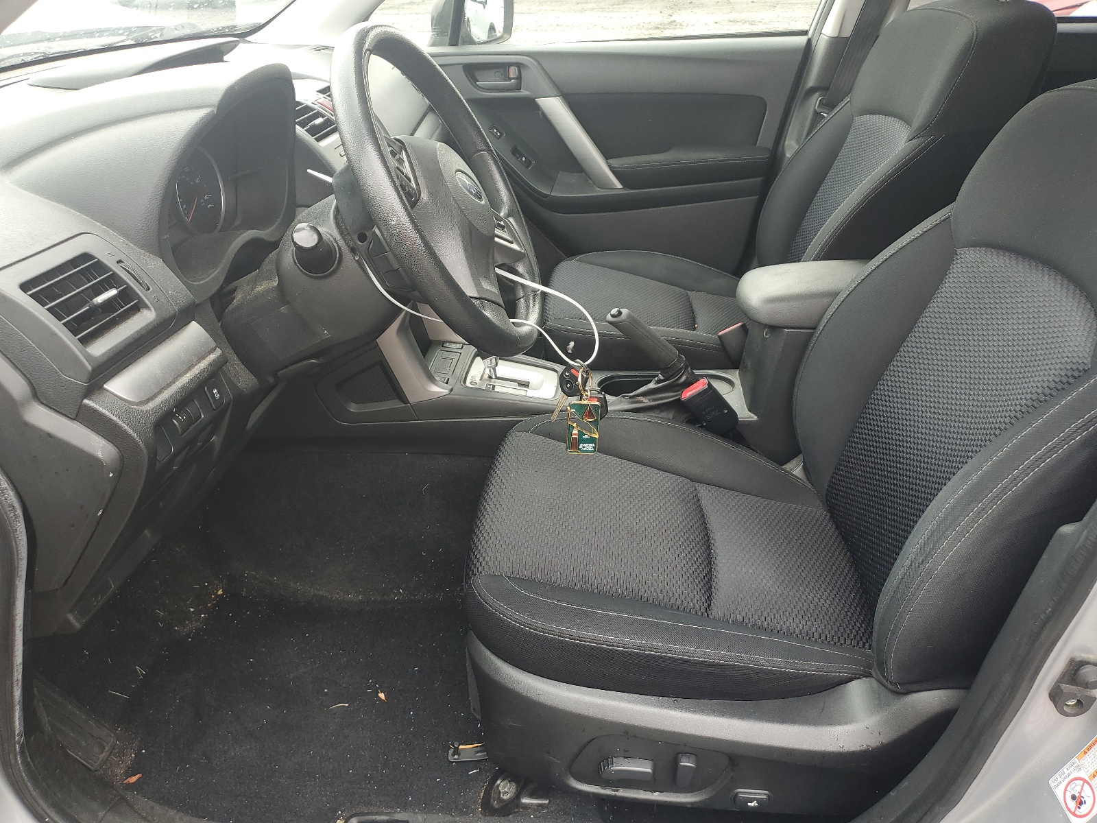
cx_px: 548
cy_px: 412
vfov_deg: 53.1
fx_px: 824
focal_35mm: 26
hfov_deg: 67.3
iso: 50
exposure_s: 1/167
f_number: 1.5
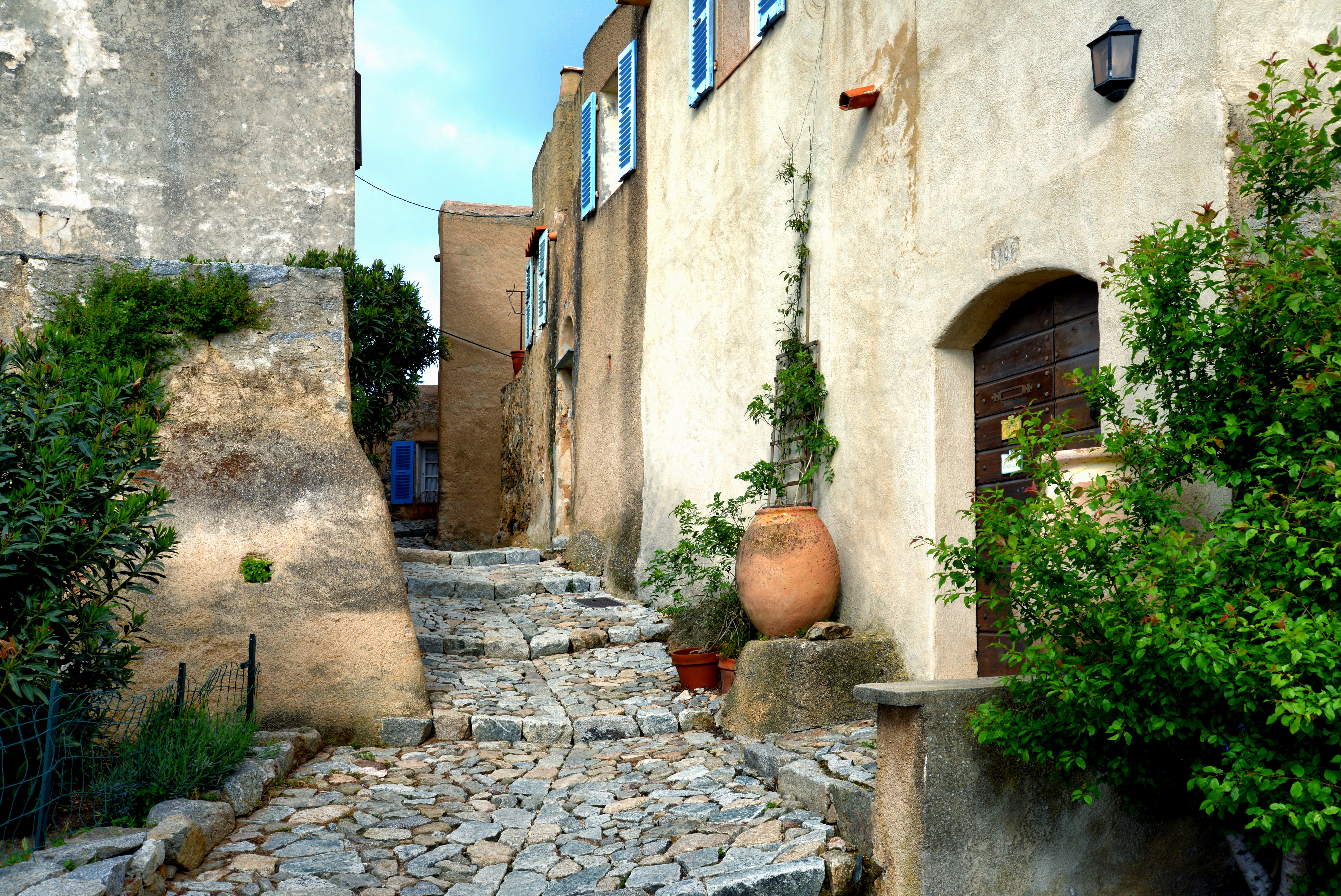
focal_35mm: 34
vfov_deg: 38.9
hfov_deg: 55.8
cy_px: 448
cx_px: 670
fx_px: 1267
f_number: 11
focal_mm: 34
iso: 100
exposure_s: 1/125
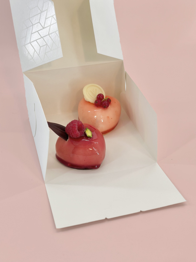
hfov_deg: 30.3
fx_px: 362
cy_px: 131
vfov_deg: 39.7
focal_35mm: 48
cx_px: 98
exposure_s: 1/962
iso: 80
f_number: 1.78
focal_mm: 6.86
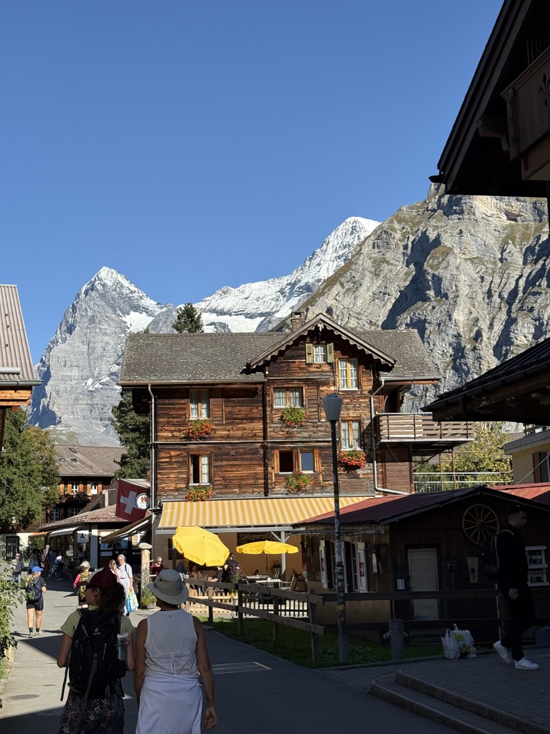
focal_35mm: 49
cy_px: 361
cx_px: 271
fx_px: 1038
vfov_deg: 38.9
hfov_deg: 29.7
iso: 64
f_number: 1.78
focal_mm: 6.76
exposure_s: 1/3378
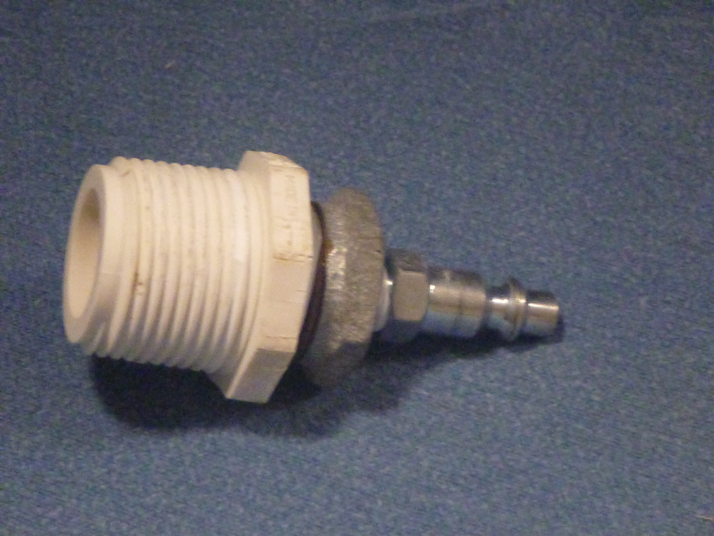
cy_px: 268
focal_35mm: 128
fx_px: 2640
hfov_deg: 15.4
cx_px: 357
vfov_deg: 11.6
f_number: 5.9
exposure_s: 1/15
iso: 3200
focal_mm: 22.8
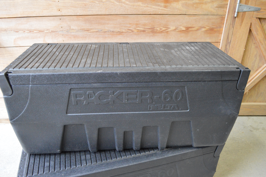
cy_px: 88
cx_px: 133
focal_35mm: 27
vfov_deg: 47.8
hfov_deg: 67.4
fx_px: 199
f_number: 3.5
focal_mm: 18
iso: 2200
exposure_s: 1/60
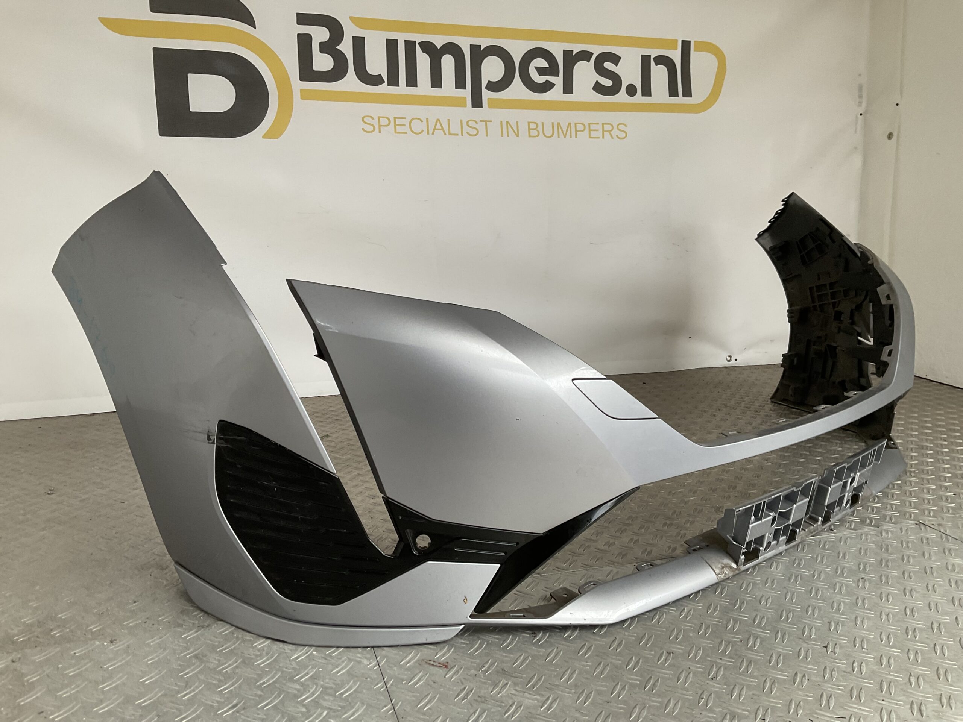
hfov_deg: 61.7
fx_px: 807
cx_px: 482
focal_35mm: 29
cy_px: 361
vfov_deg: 48.2
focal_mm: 3
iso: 40
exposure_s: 1/50
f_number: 1.8
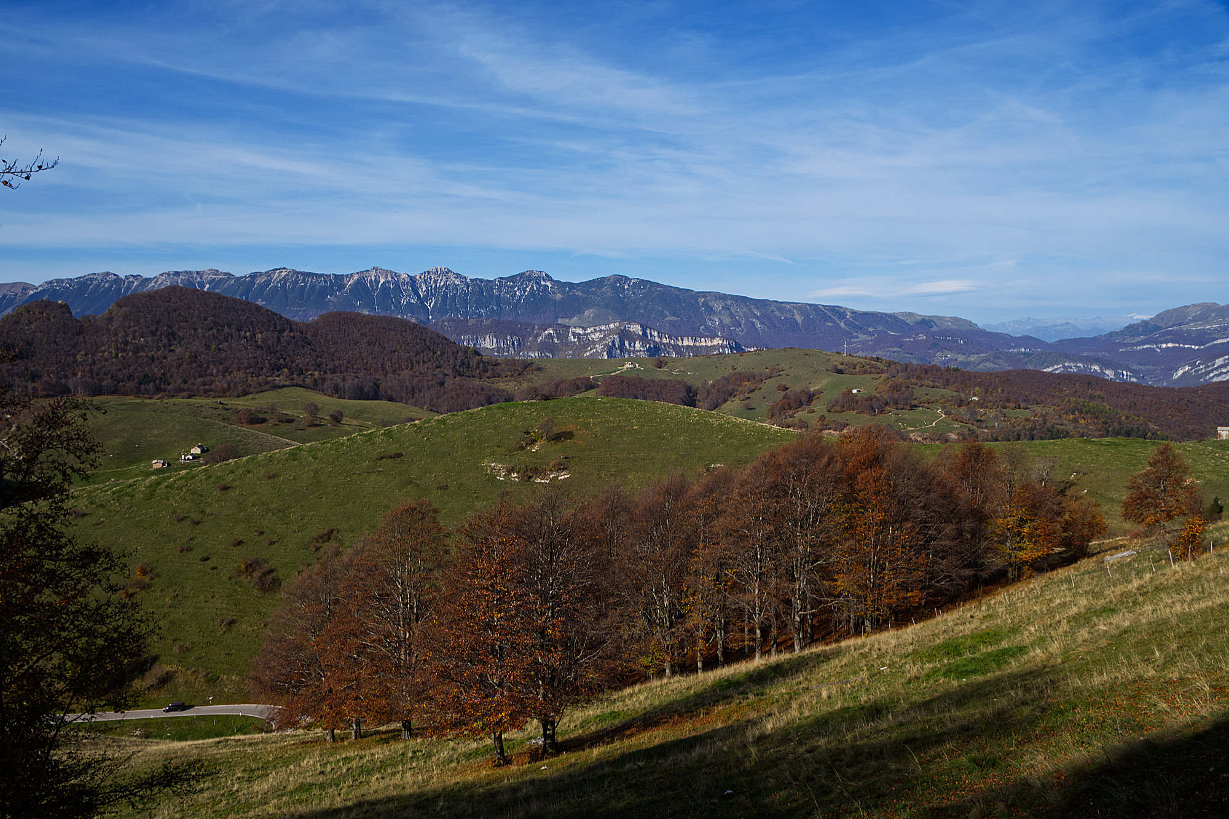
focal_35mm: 33
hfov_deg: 57.2
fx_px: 1126
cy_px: 410
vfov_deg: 39.9
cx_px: 614
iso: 100
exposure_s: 1/500
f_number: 7.1
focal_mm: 22
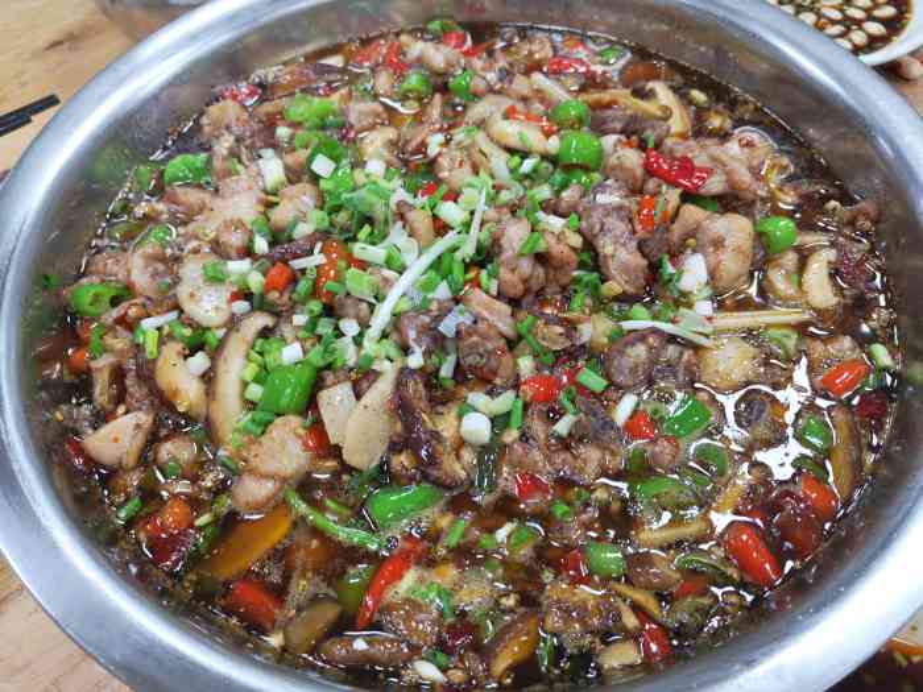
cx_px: 462
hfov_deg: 65.3
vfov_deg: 51.4
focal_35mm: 27
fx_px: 720
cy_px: 346
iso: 160
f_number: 1.8
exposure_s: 1/50
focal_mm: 3.95
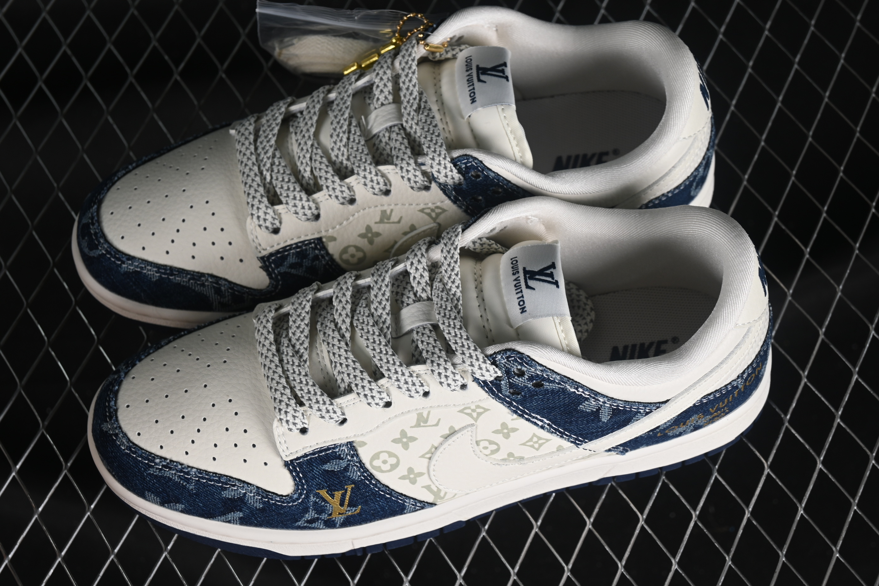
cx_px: 440
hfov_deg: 27.0
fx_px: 1831
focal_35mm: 75
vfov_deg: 18.2
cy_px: 293
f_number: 7.1
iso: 160
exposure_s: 1/80
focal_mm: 50
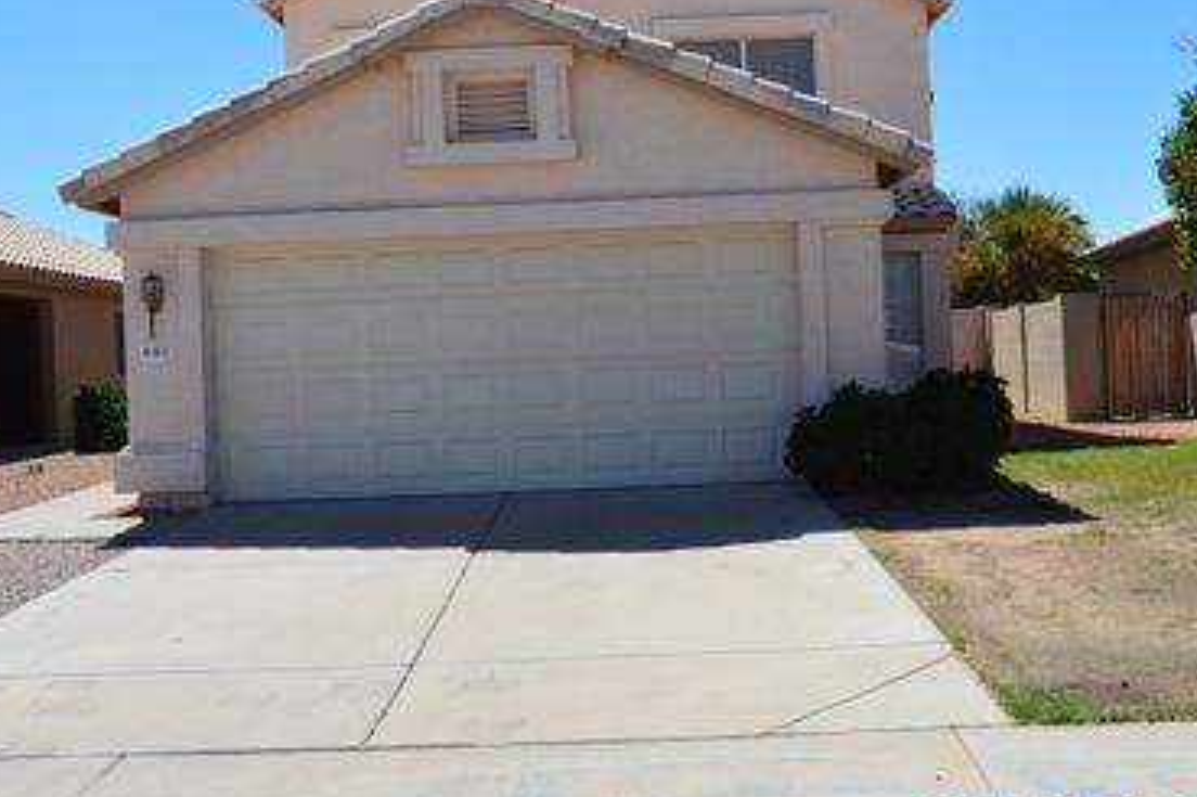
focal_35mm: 39
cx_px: 631
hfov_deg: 49.9
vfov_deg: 34.4
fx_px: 1285
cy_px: 368
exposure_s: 1/500
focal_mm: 19
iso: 360
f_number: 11
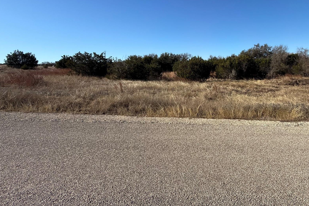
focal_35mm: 19
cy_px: 67
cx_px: 193
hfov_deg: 85.2
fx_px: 163
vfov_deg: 62.8
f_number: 2.2
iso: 50
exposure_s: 1/1795
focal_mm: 2.22
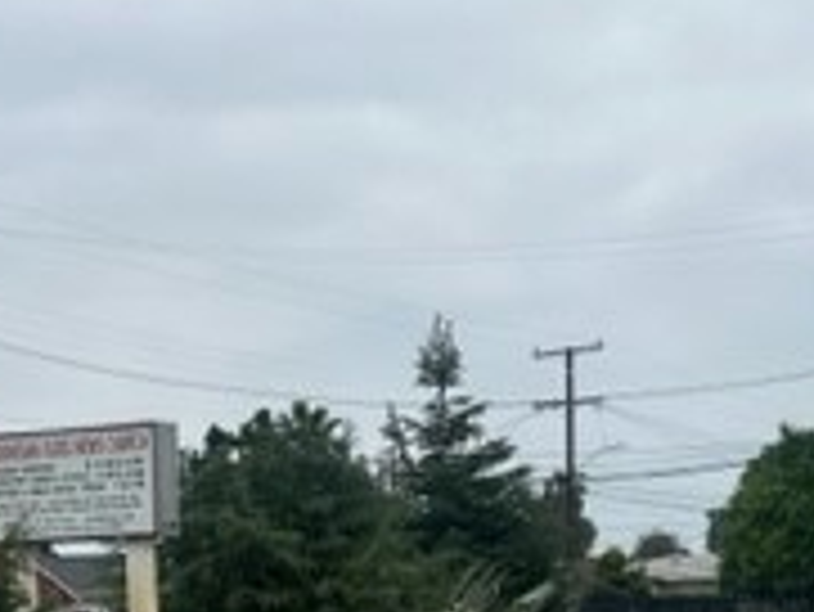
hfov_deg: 21.1
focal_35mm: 92
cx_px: 220
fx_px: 2165
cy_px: 814
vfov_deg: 15.3
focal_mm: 5.7
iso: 50
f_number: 1.5
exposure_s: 1/7463
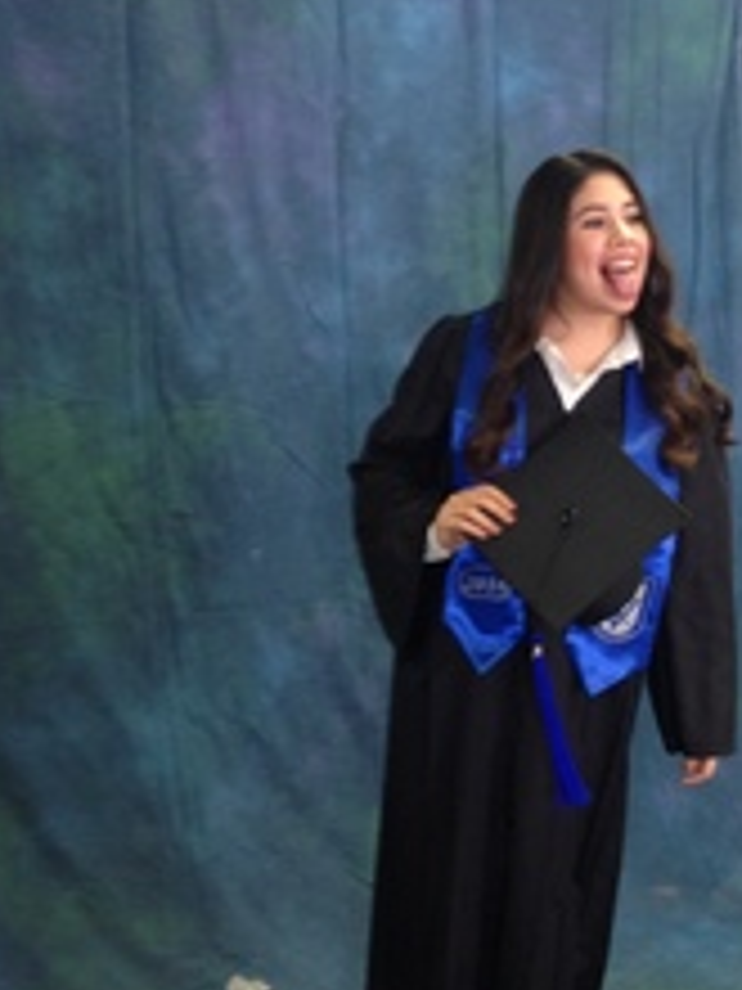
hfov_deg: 20.2
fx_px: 2058
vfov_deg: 27.0
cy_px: 518
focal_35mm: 72
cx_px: 607
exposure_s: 1/20
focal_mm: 4.12
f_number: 2.4
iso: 80
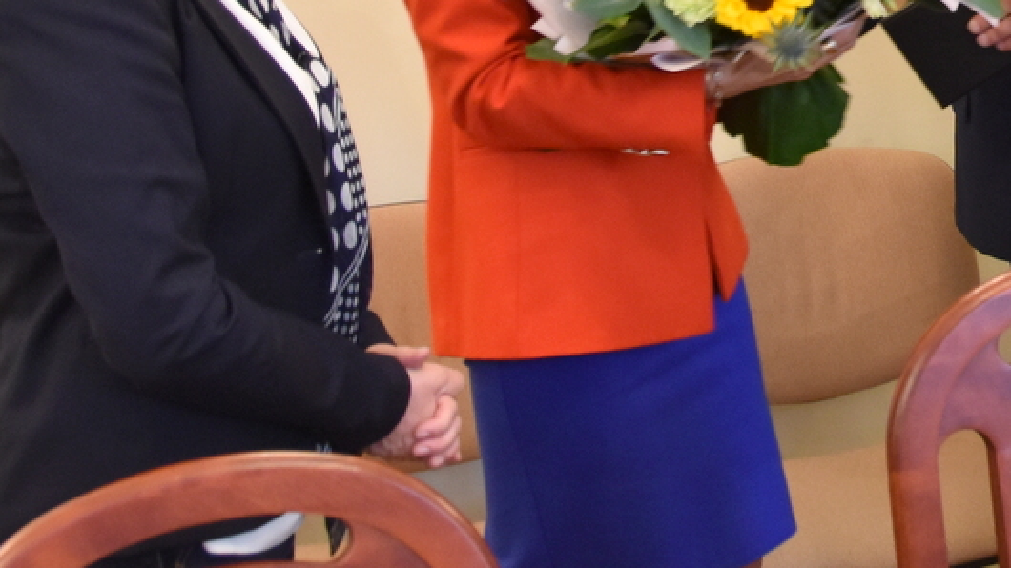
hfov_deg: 32.4
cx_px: 717
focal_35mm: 64
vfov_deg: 18.1
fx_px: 1716
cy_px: -51
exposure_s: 1/30
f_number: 3.5
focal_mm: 18
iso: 1000
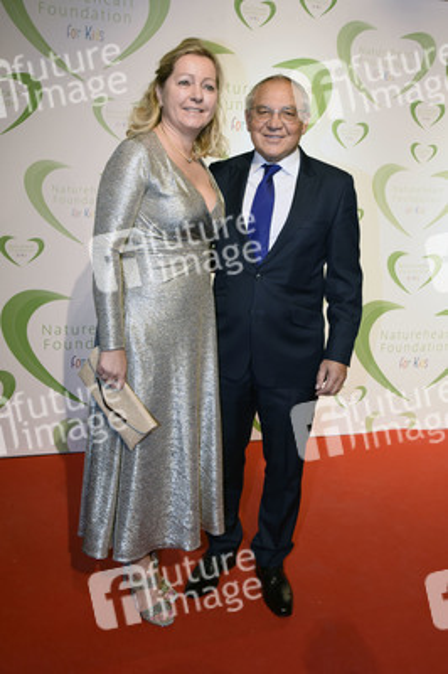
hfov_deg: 38.8
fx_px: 636
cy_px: 337
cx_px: 224
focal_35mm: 34
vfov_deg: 55.8
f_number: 6.3
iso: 2000
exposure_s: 1/125
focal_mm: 34
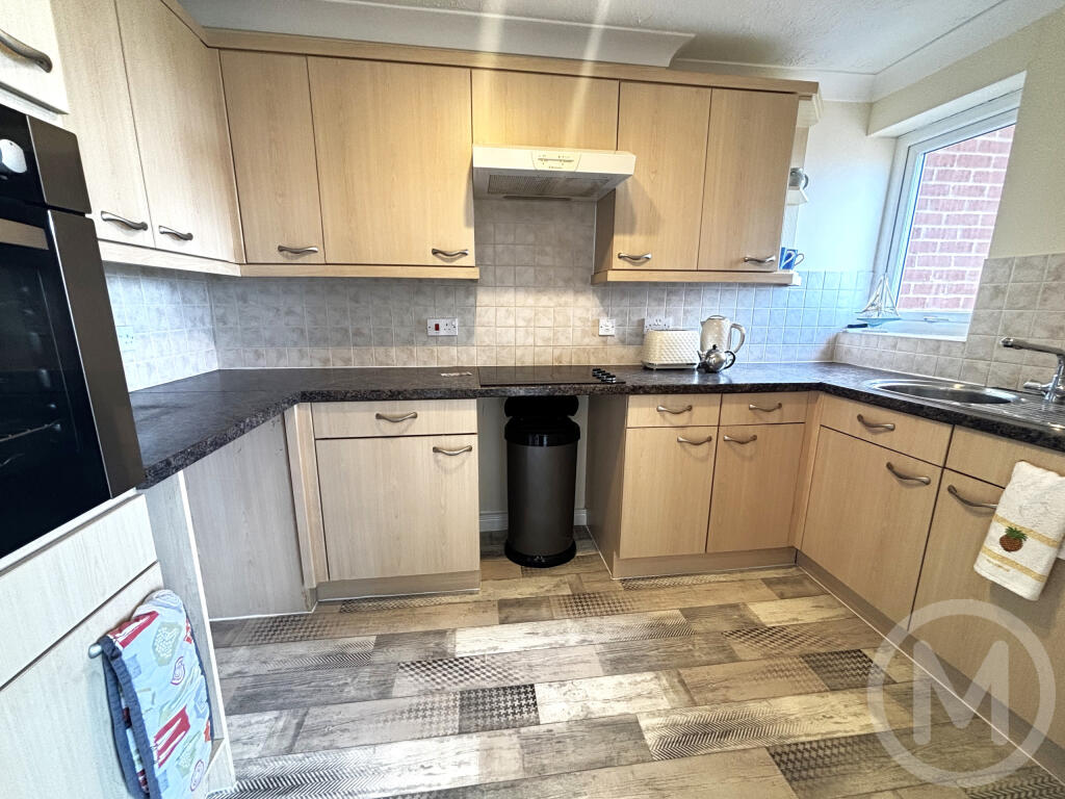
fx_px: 400
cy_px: 400
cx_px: 532
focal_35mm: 13
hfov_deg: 106.2
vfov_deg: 89.9
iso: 160
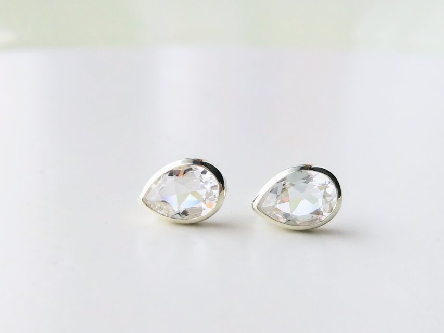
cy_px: 166
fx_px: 385
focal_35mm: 30
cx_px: 222
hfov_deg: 60.0
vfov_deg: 46.8
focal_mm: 4
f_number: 2.2
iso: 25
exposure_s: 1/120
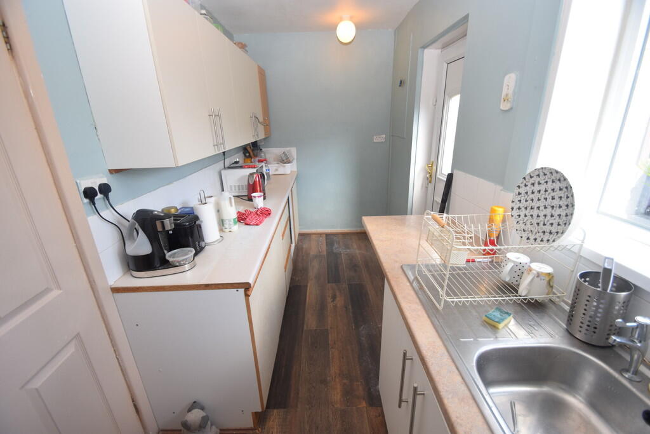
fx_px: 271
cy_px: 217
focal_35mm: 15
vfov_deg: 77.3
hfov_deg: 100.4
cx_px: 325
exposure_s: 1/60
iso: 450
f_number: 4
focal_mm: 10
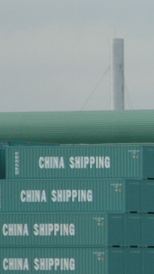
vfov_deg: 3.5
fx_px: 4491
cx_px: 551
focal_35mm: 618
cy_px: 289
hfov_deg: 1.9
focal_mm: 95
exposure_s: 1/640
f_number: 6.3
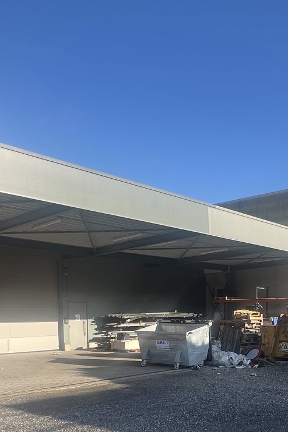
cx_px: 205
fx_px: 420
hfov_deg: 37.2
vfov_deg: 50.4
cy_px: 359
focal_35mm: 35
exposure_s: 1/657
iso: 32
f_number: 1.8
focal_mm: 1.57
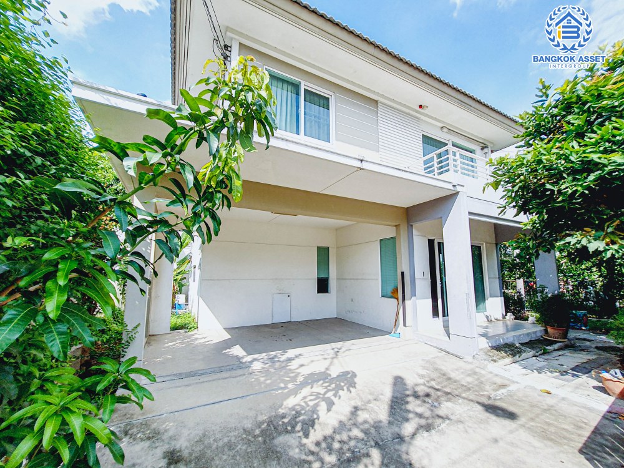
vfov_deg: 89.9
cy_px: 234
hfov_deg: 106.2
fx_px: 234
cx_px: 312
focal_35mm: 13
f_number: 2.2
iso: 50
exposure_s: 1/900
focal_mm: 1.74
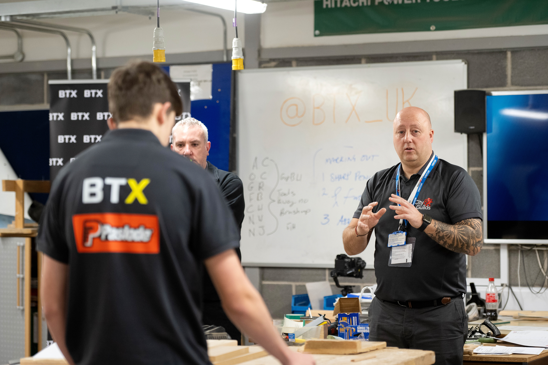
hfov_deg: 20.0
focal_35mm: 102
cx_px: 274
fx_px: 1553
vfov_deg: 13.4
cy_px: 182
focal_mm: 102
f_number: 2.8
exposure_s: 1/320
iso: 2000
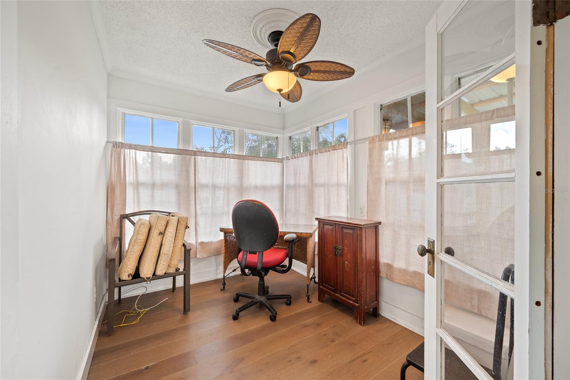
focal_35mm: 14
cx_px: 285
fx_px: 222
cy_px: 190
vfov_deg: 81.2
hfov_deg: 104.2
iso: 250
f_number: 6.3
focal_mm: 14
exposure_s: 1/6
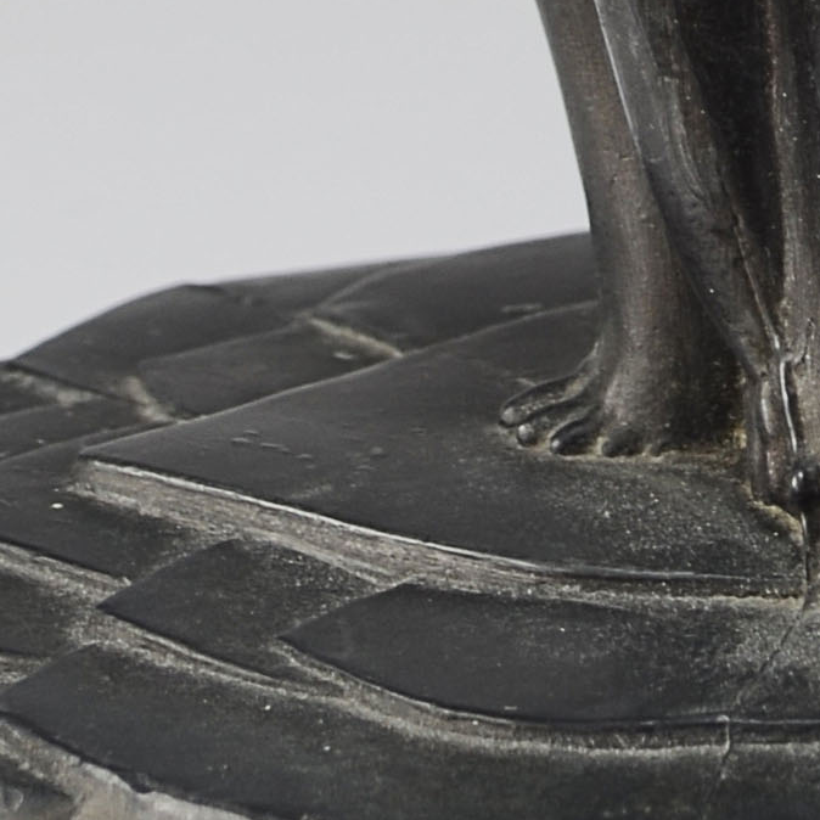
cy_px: -1270
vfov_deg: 4.6
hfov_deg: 4.7
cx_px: 1080
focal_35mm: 372
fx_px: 9970
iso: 100
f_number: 10
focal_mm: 40
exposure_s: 1/80
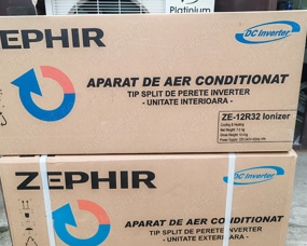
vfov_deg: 40.0
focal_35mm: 37
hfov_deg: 49.1
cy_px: 145
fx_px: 336
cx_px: 154
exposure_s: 1/100
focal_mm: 6.12
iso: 125
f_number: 1.9
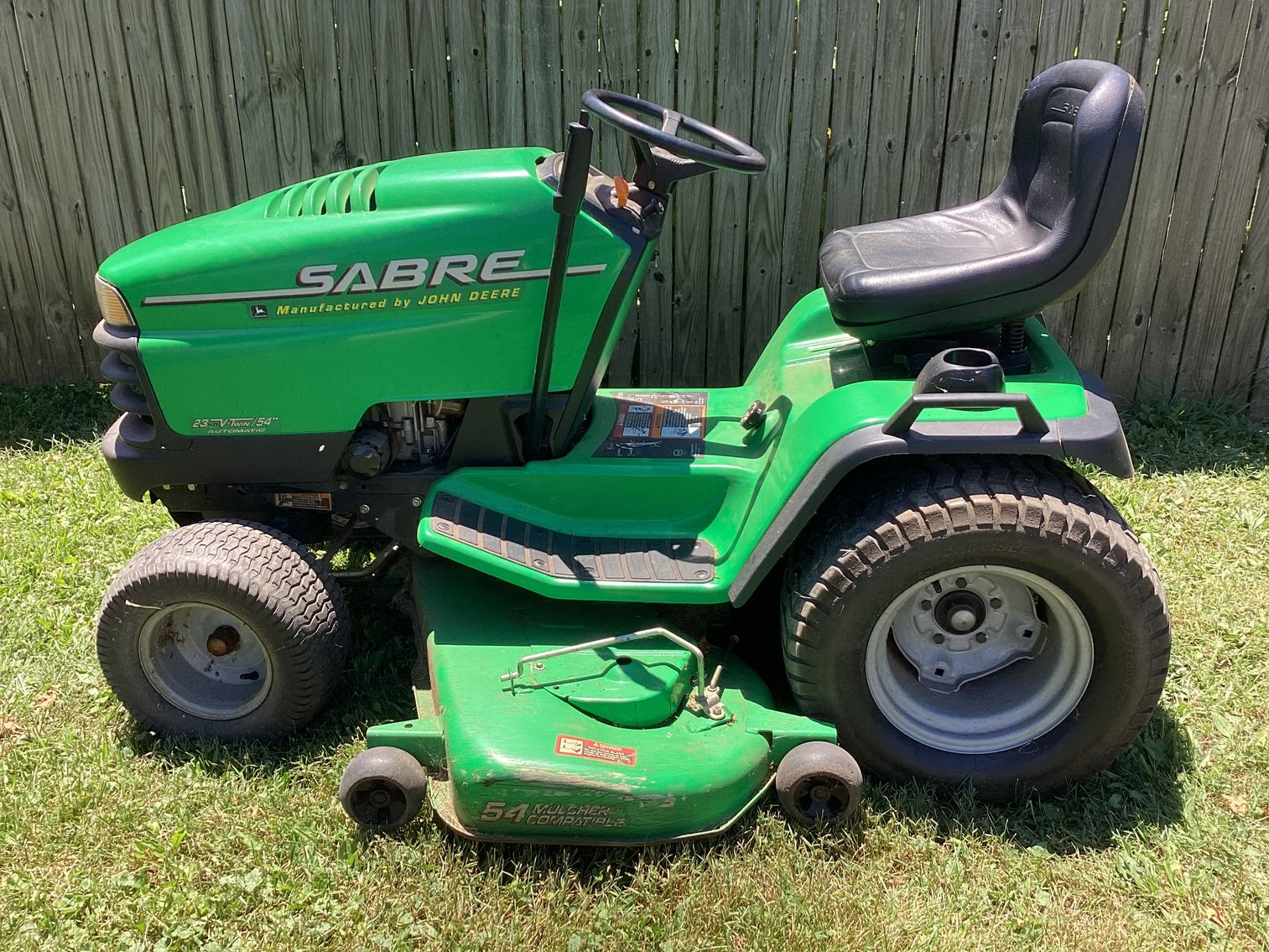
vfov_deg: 45.4
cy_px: 476
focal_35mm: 31
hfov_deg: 58.3
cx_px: 634
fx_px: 1137
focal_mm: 3.3
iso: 25
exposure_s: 1/296
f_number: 2.4
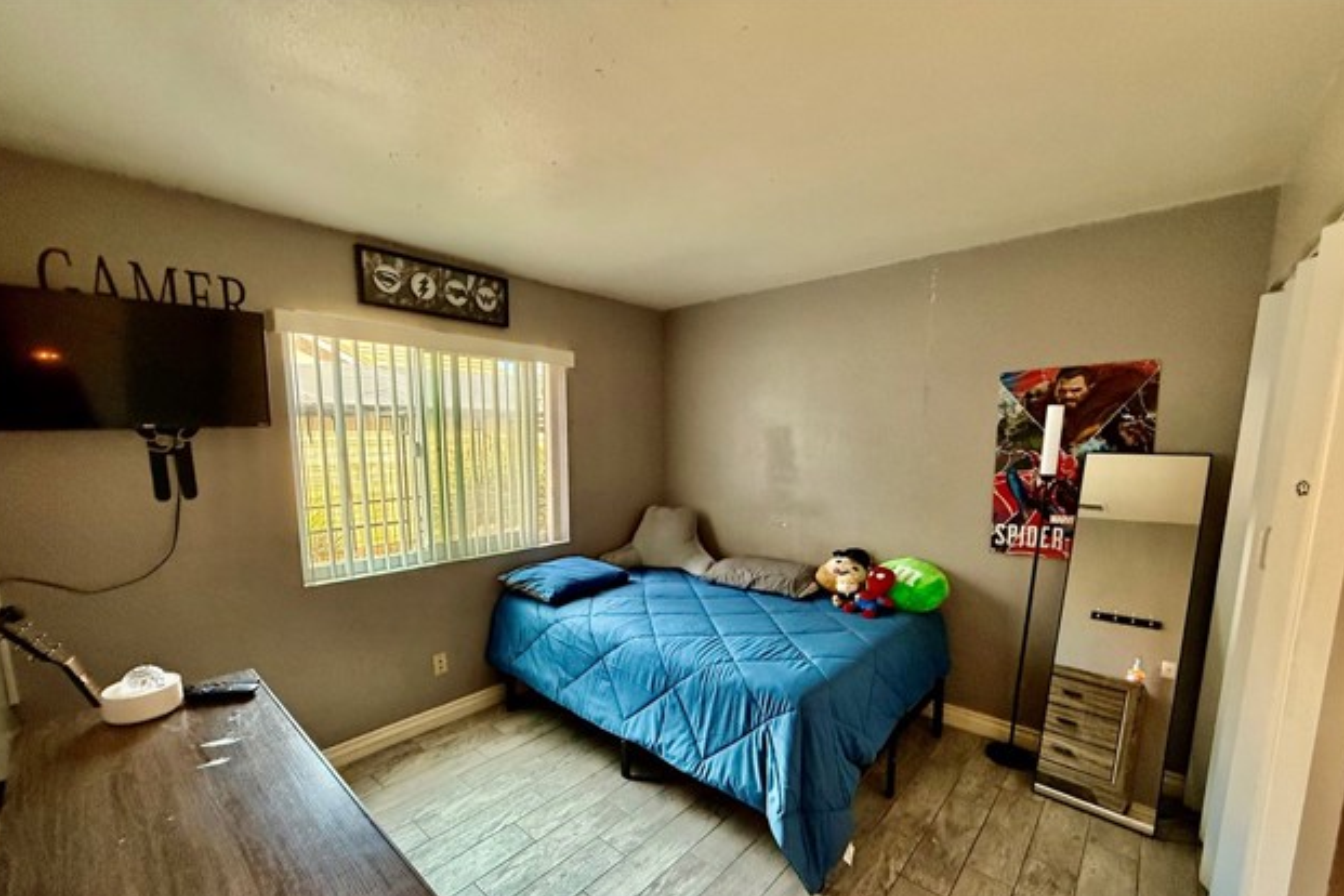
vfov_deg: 76.9
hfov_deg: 100.4
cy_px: 513
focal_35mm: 15
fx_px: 560
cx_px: 664
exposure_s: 1/120
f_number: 2.2
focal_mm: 2.22
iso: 500
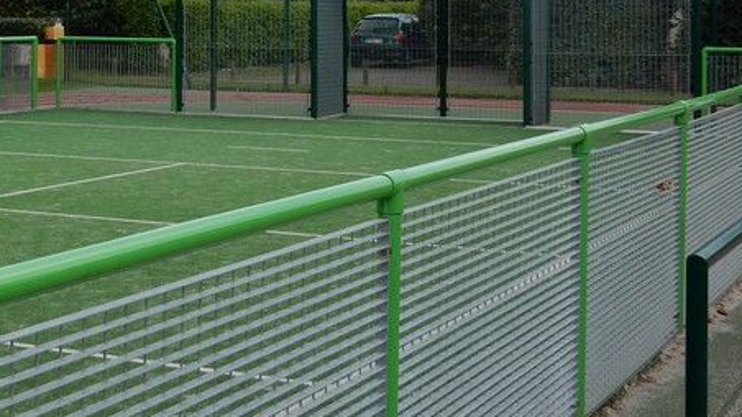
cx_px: 115
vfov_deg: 14.3
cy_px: -31
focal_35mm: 83
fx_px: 1633
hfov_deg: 25.0
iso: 125
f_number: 4.2
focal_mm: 7.6
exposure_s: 1/500
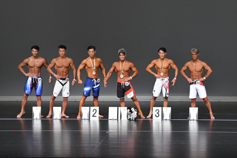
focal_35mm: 187
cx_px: 118
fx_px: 1230
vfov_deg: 7.3
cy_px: 79
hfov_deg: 11.0
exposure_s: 1/400
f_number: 5.6
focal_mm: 125
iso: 5000
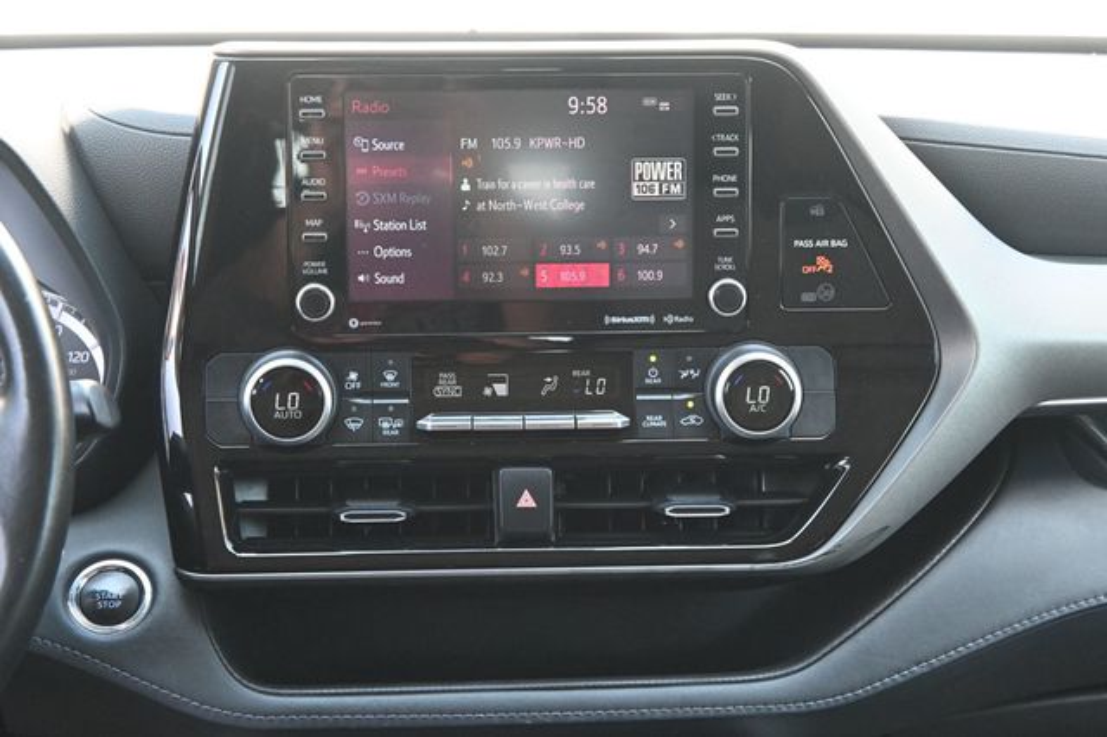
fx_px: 2213
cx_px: 554
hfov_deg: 28.1
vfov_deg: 18.9
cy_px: 368
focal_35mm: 72
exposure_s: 1/100
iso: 3200
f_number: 6
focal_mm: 48
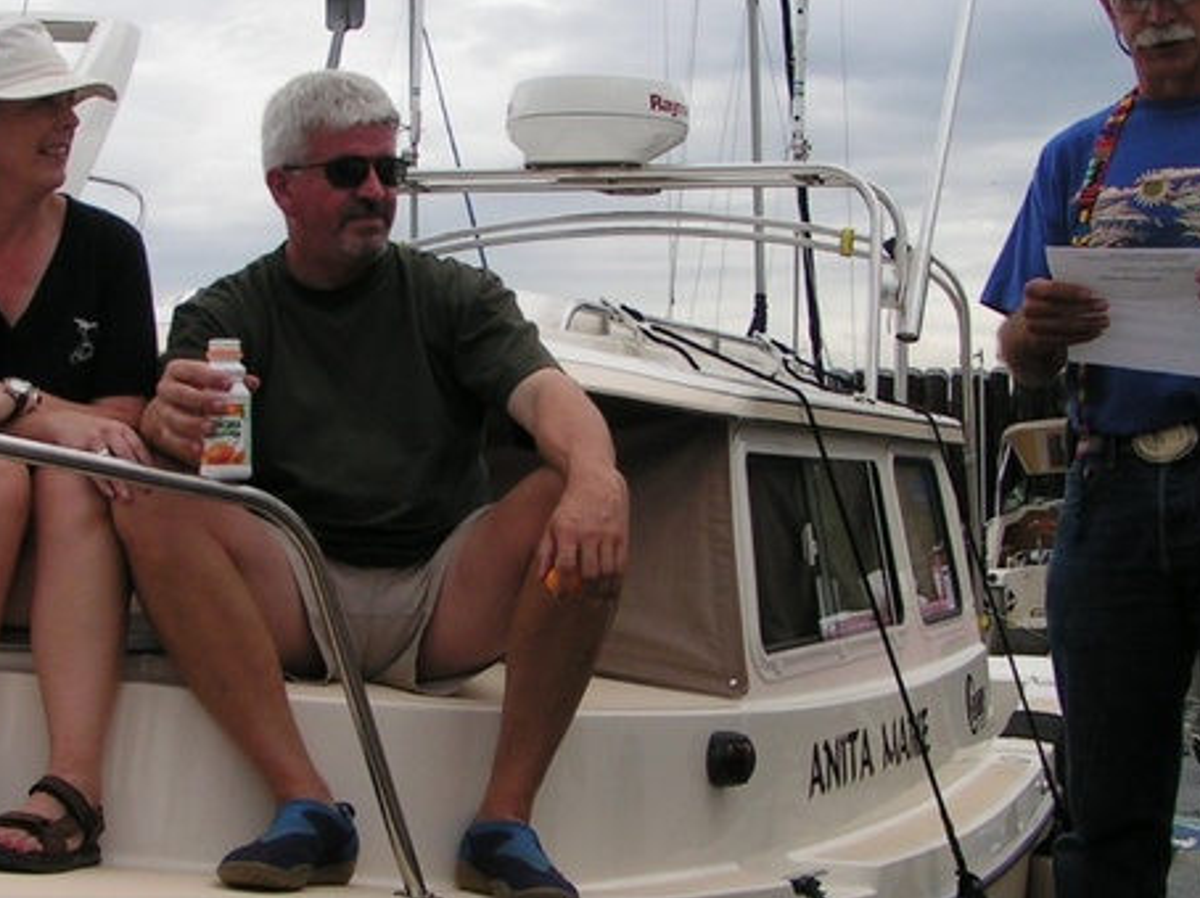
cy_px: 470
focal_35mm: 67
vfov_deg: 21.9
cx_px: 433
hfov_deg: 28.9
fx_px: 2321
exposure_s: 1/200
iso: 50
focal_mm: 5.8
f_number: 5.6
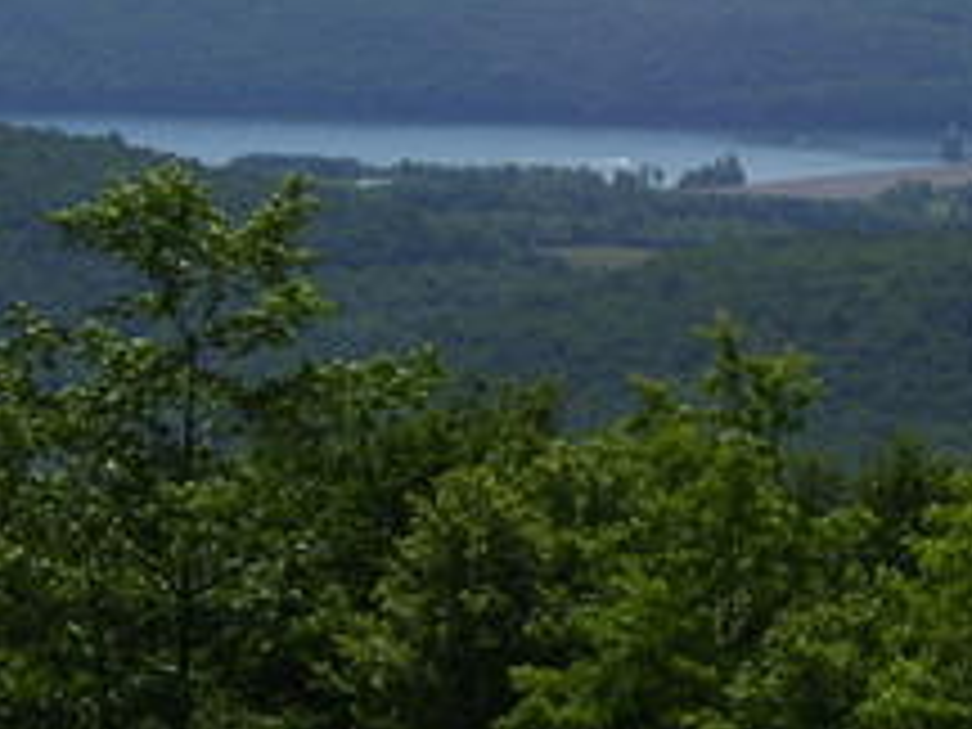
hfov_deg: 7.7
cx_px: 644
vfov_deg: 5.7
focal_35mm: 258
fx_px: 7245
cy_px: 14
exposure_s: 1/320
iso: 80
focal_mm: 14.3
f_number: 8
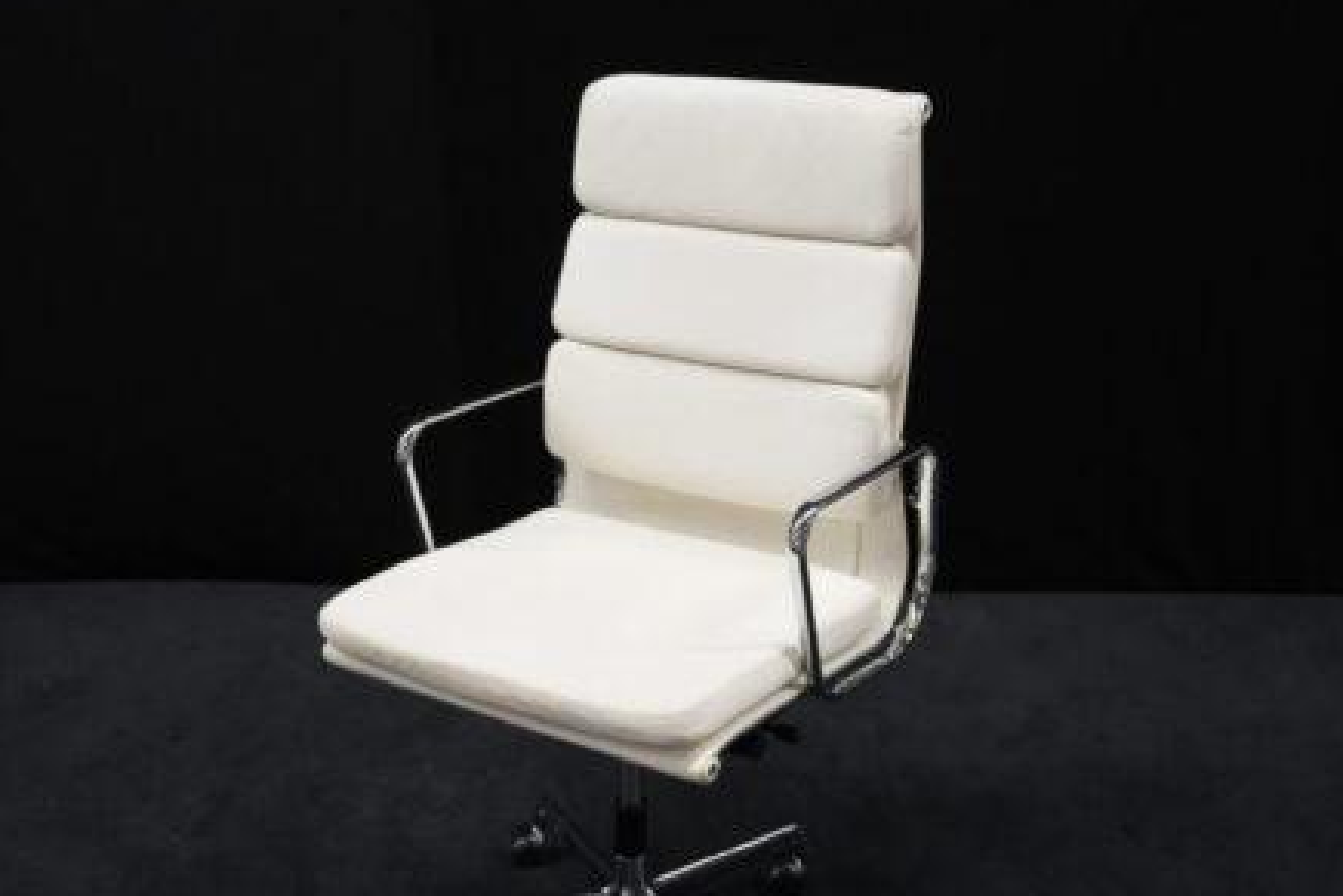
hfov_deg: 44.5
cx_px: 647
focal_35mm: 44
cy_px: 576
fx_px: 1642
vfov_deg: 30.4
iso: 5000
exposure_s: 1/160
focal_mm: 32
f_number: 4
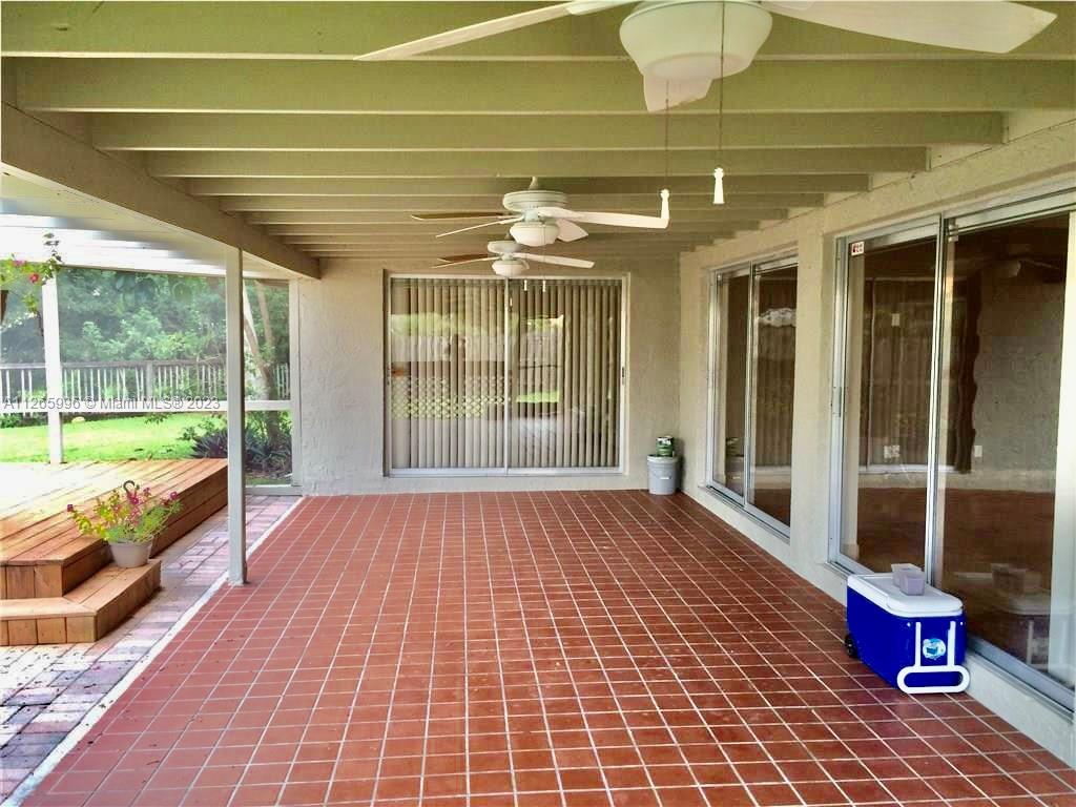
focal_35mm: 29
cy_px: 404
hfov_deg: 61.7
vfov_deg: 48.2
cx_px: 538
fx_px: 901
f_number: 2.2
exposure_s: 1/40
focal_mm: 4.15
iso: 40
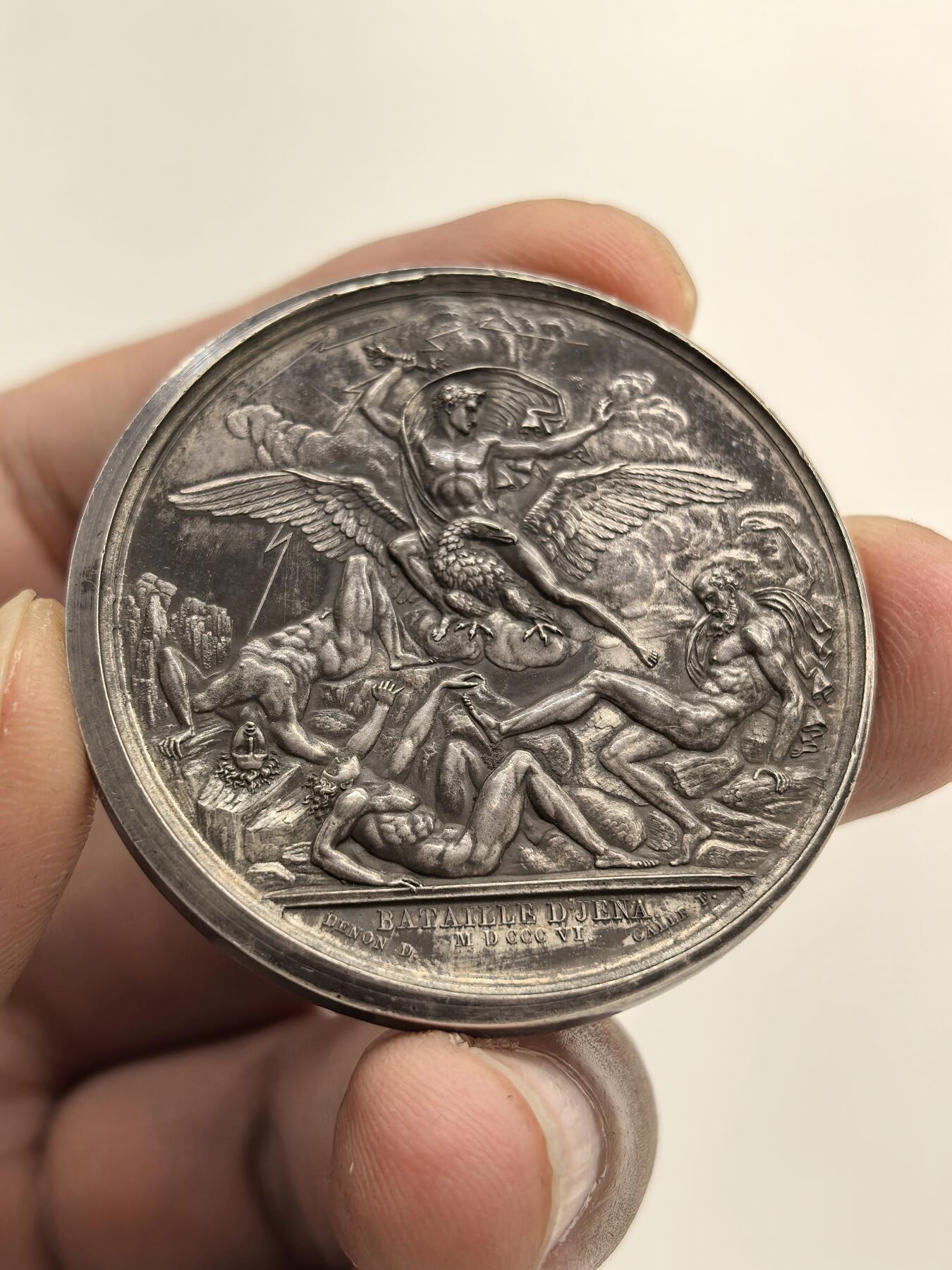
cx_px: 476
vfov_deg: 35.5
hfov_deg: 27.0
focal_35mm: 54
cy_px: 635
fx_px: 1980
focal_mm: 6.98
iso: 250
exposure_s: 1/100
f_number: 2
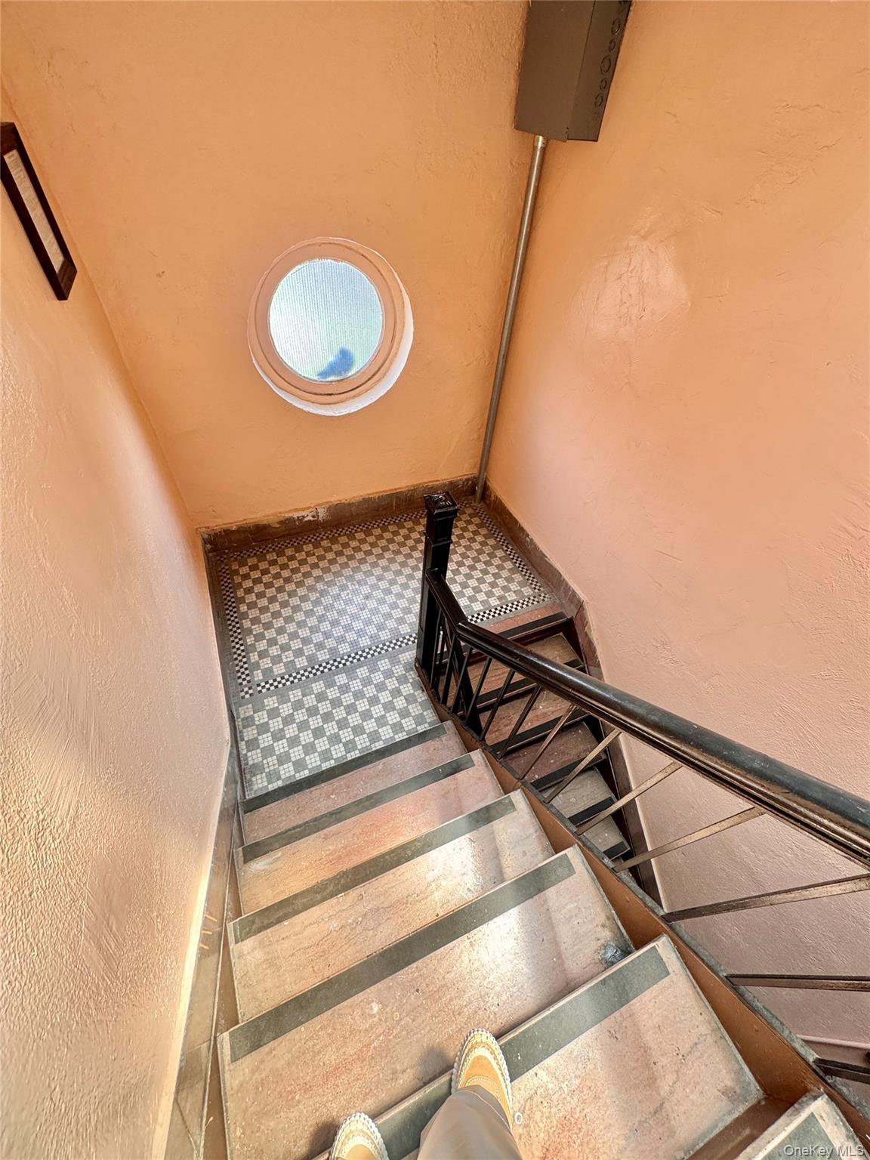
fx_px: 469
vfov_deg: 102.1
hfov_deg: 85.7
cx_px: 435
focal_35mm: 14
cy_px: 580
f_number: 2.2
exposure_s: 1/99
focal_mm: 2.22
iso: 250
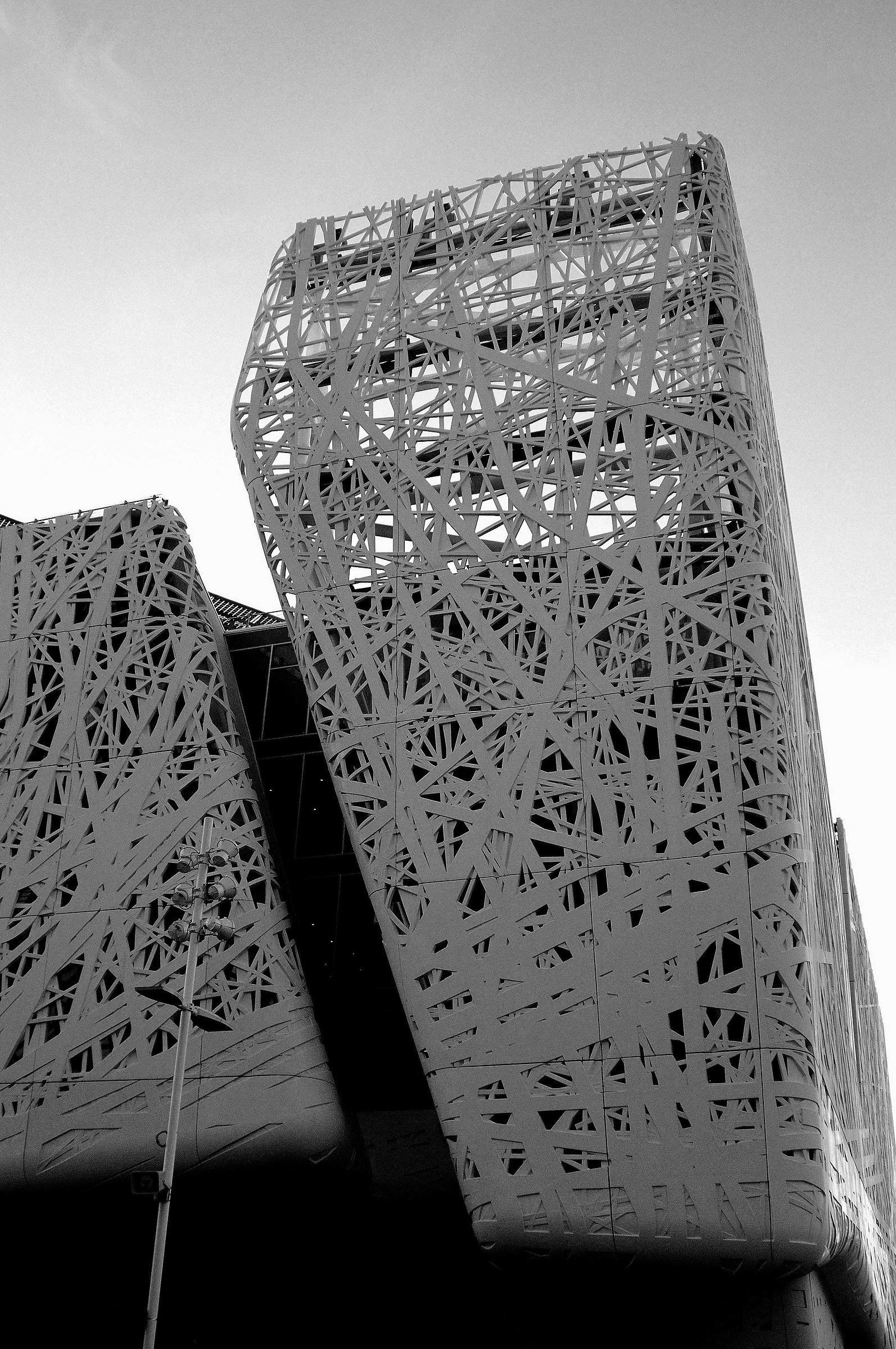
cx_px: 448
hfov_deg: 36.8
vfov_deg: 53.2
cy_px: 674
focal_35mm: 36
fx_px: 1347
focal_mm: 24
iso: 800
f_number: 3.5
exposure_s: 1/2000
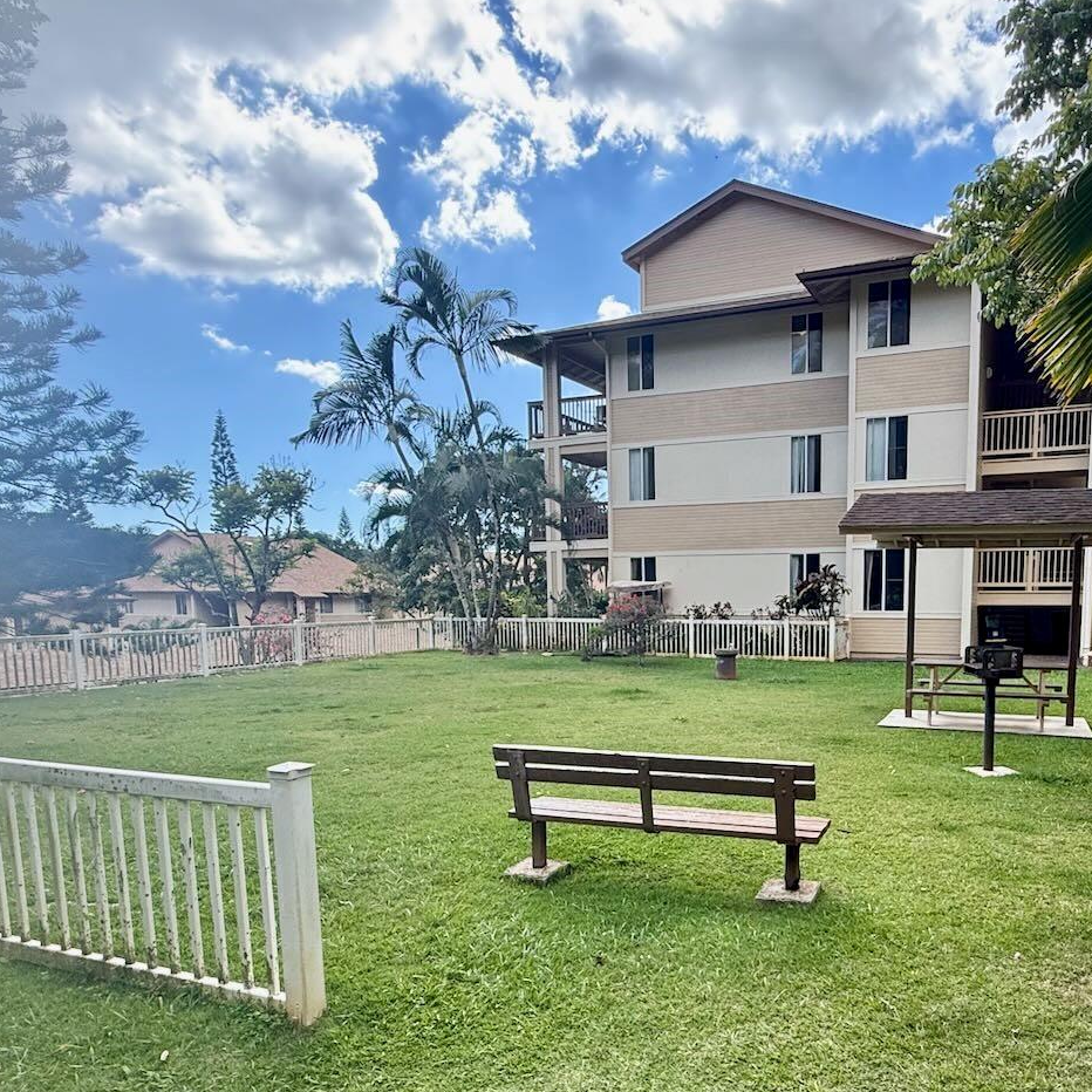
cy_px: 557
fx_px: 607
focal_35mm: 17
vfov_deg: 84.0
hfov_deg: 81.3
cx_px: 724
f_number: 2.2
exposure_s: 1/386
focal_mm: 2.22
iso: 64
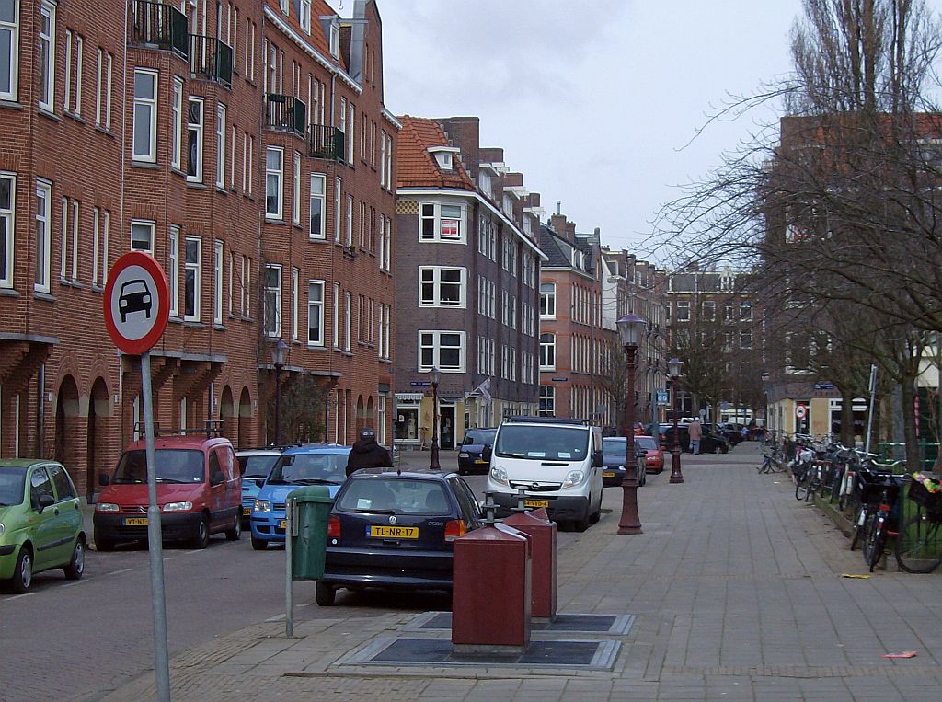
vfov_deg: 17.3
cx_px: 471
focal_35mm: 85
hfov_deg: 23.1
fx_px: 2308
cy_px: 351
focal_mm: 14.1
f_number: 6.9
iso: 100
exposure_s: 1/219
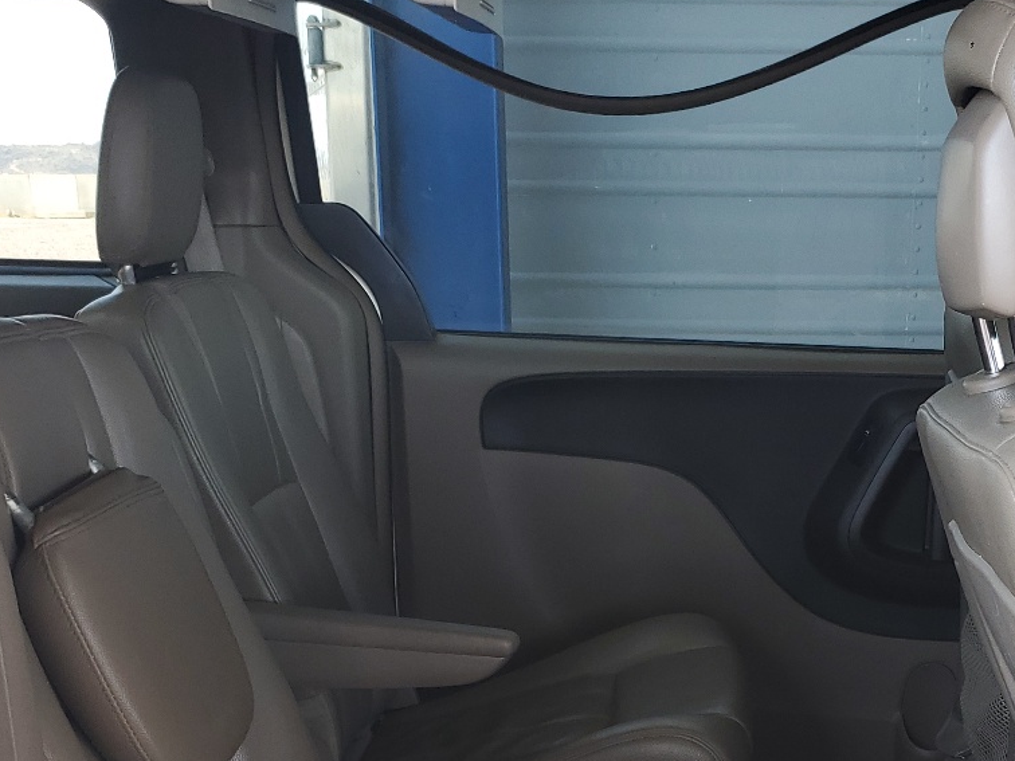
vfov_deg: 25.2
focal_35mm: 55
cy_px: 774
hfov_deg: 34.7
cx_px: 651
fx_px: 1613
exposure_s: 1/141
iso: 50
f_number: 1.5
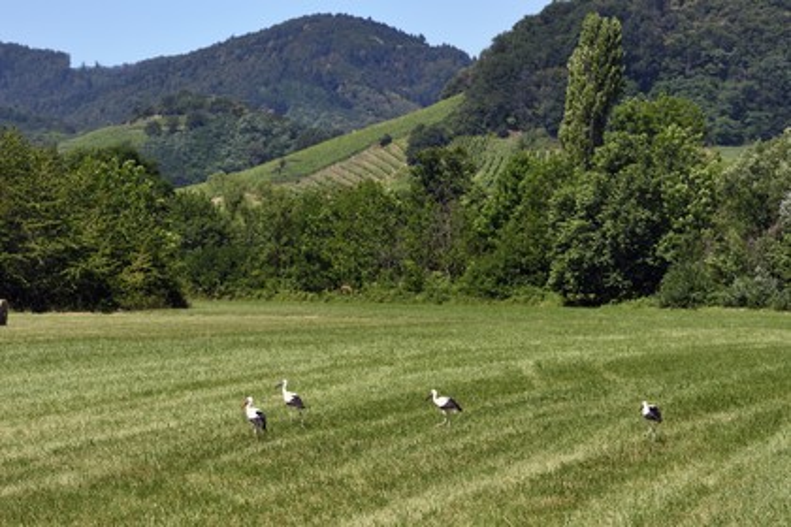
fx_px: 3515
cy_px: 264
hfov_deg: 12.8
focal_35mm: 160
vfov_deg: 8.6
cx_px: 396
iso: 200
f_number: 8
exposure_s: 1/400
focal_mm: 160
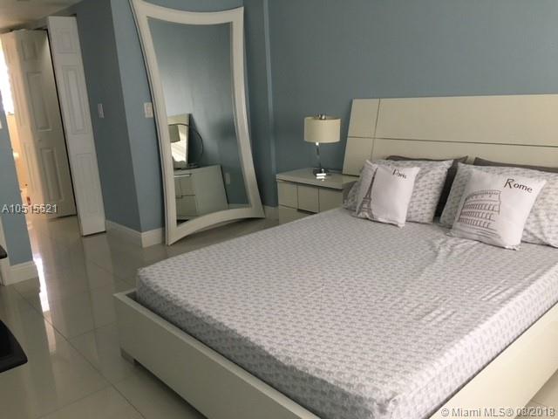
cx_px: 279
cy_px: 210
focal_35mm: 29
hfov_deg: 61.7
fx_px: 467
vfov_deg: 48.2
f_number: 2.2
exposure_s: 1/30
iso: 100
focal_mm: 4.15
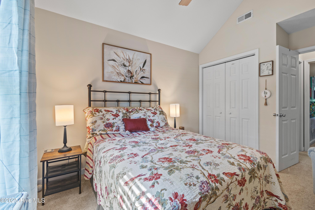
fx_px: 131
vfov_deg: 77.3
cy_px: 105
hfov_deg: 100.4
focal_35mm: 15
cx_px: 158
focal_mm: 10
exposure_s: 1/1.25
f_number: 4.5
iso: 100
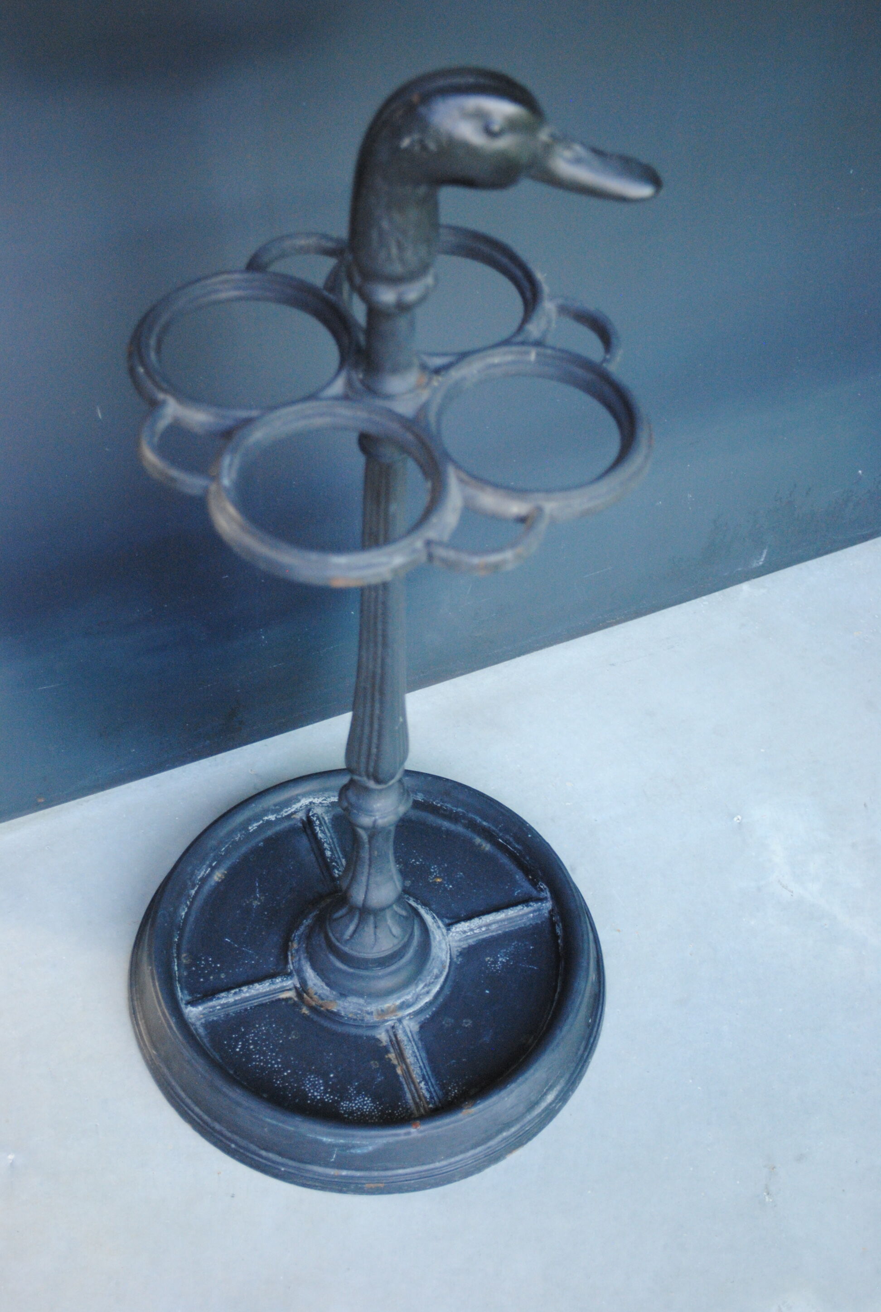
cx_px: 440
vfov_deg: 33.3
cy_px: 656
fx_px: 2192
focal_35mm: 60
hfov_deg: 22.7
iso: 800
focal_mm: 40
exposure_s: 1/30
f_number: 5.3
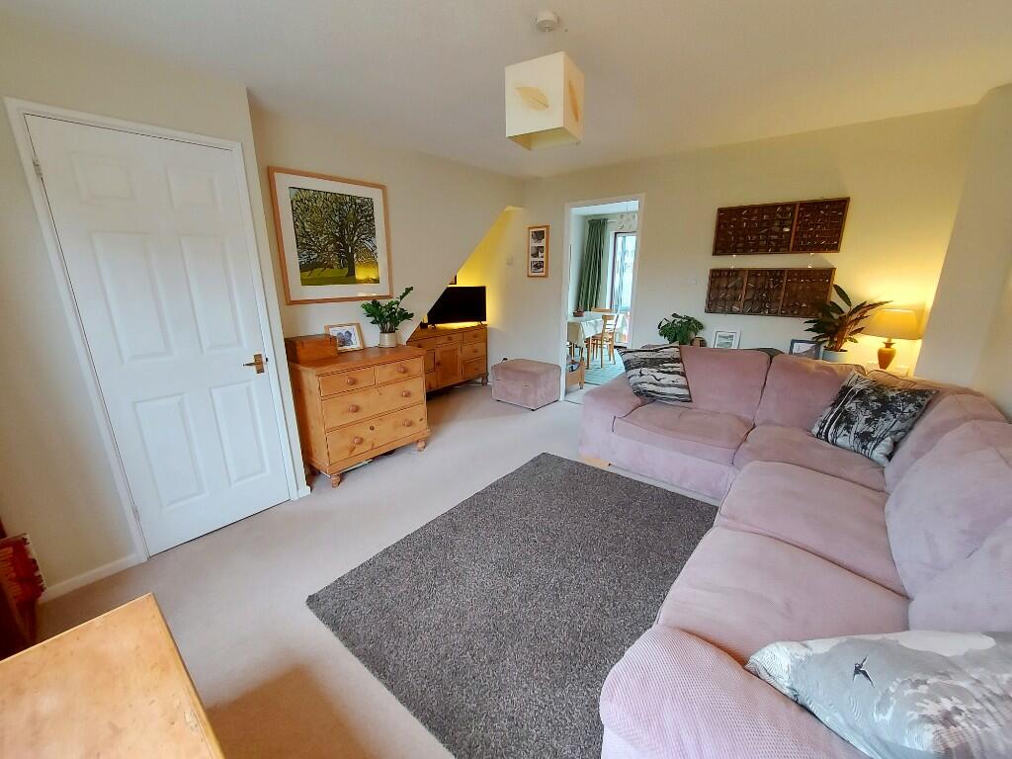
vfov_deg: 89.9
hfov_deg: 106.2
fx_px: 380
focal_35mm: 13
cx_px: 506
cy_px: 380
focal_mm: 1.74
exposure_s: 1/50
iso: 250
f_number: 2.2
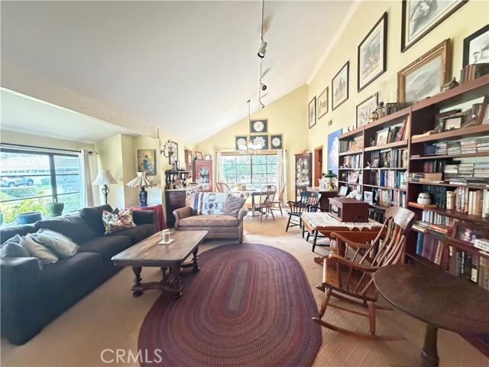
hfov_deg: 102.1
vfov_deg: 85.7
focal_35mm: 14
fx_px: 198
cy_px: 184
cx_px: 244
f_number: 2.2
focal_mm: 2.22
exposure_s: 1/60
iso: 1000
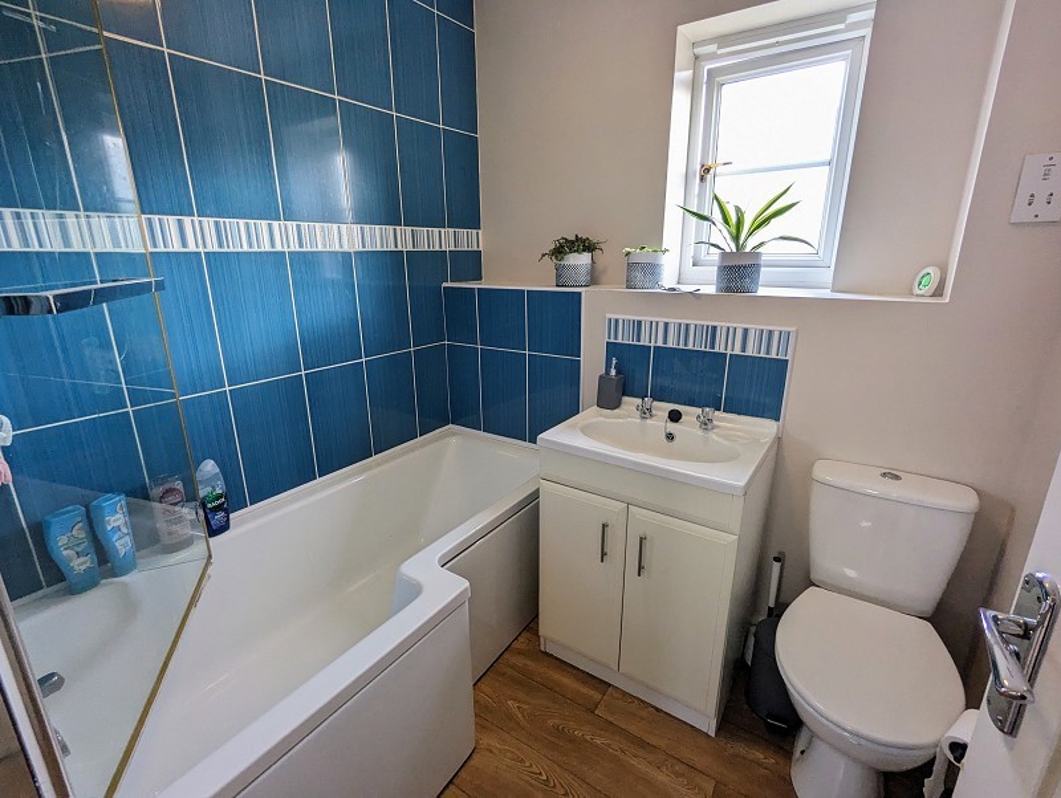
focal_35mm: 16
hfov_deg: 94.4
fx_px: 491
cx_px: 530
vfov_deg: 78.2
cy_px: 399
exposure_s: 1/90.1
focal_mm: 2.35
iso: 346
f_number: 2.2
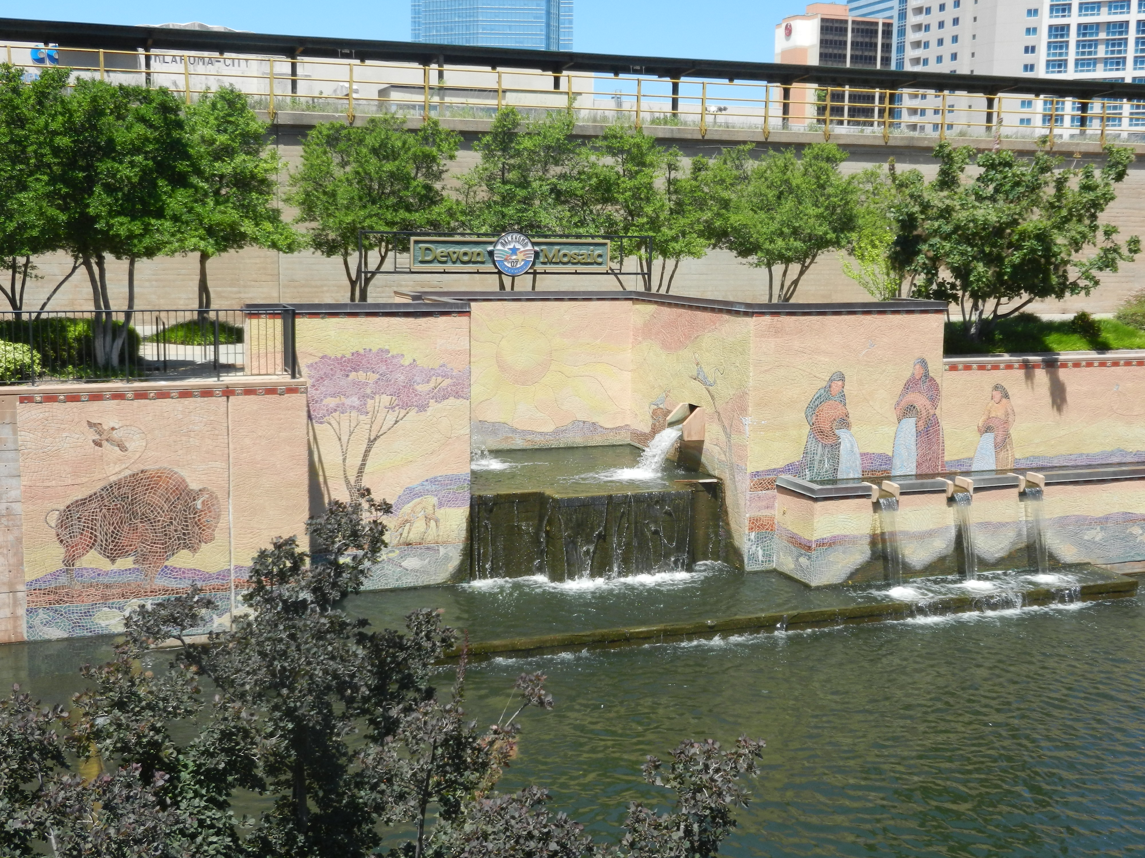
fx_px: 1257
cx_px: 572
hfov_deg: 49.0
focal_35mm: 38
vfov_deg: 37.7
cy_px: 429
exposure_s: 1/800
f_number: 4
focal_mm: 6.9
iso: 160
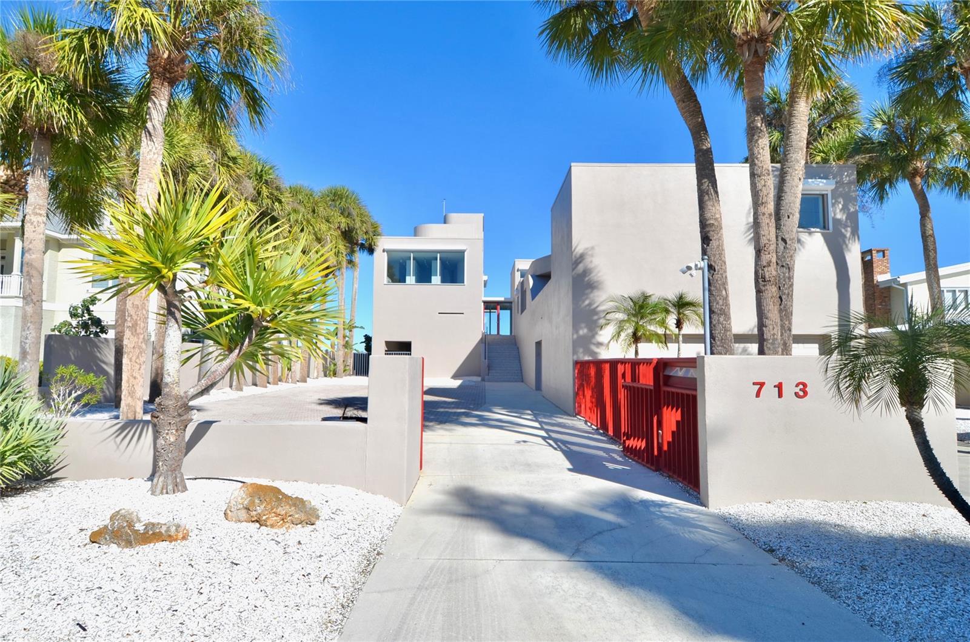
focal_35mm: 36
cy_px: 321
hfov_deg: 53.2
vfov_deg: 36.7
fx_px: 968
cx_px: 485
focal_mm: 24
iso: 100
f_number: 9
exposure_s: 1/320
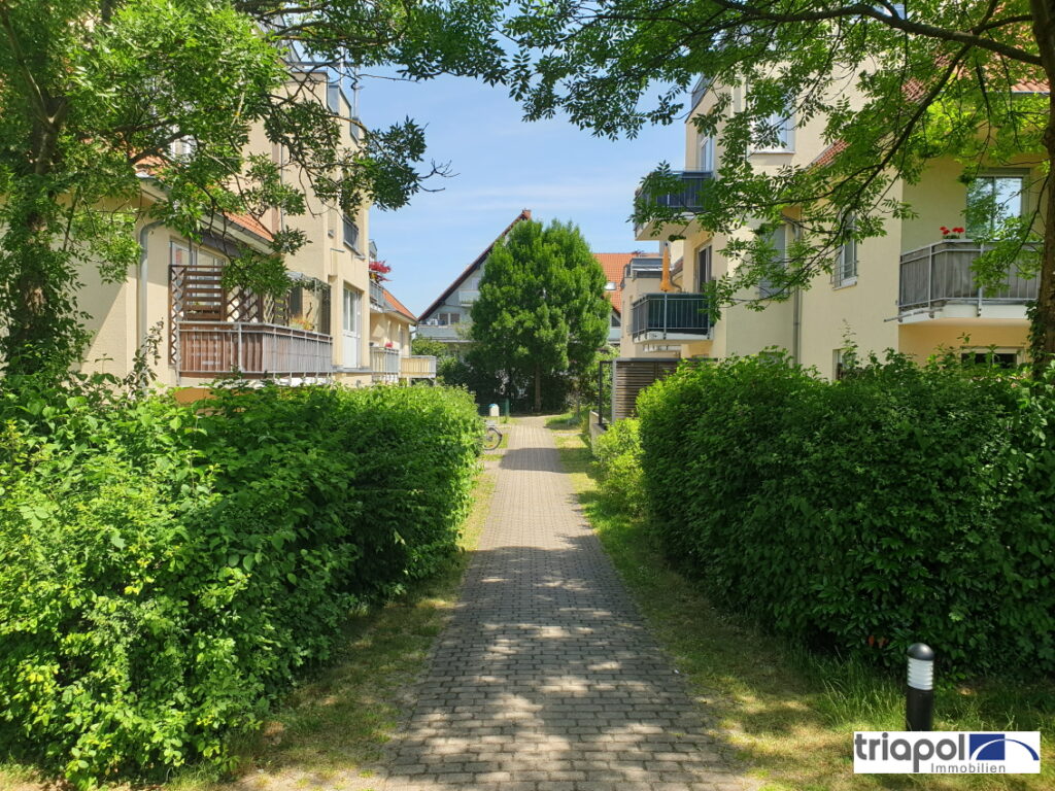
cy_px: 396
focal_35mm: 26
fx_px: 792
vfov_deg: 53.1
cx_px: 528
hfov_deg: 67.3
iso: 50
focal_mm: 4.3
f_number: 2.4
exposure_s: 1/908
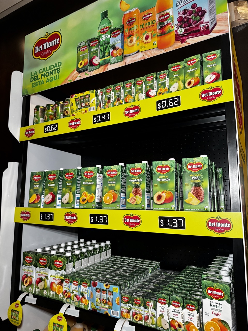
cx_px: 124
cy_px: 166
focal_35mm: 24
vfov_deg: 71.6
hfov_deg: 56.8
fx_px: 229
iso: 640
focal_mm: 6.76
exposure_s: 1/57
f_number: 1.78
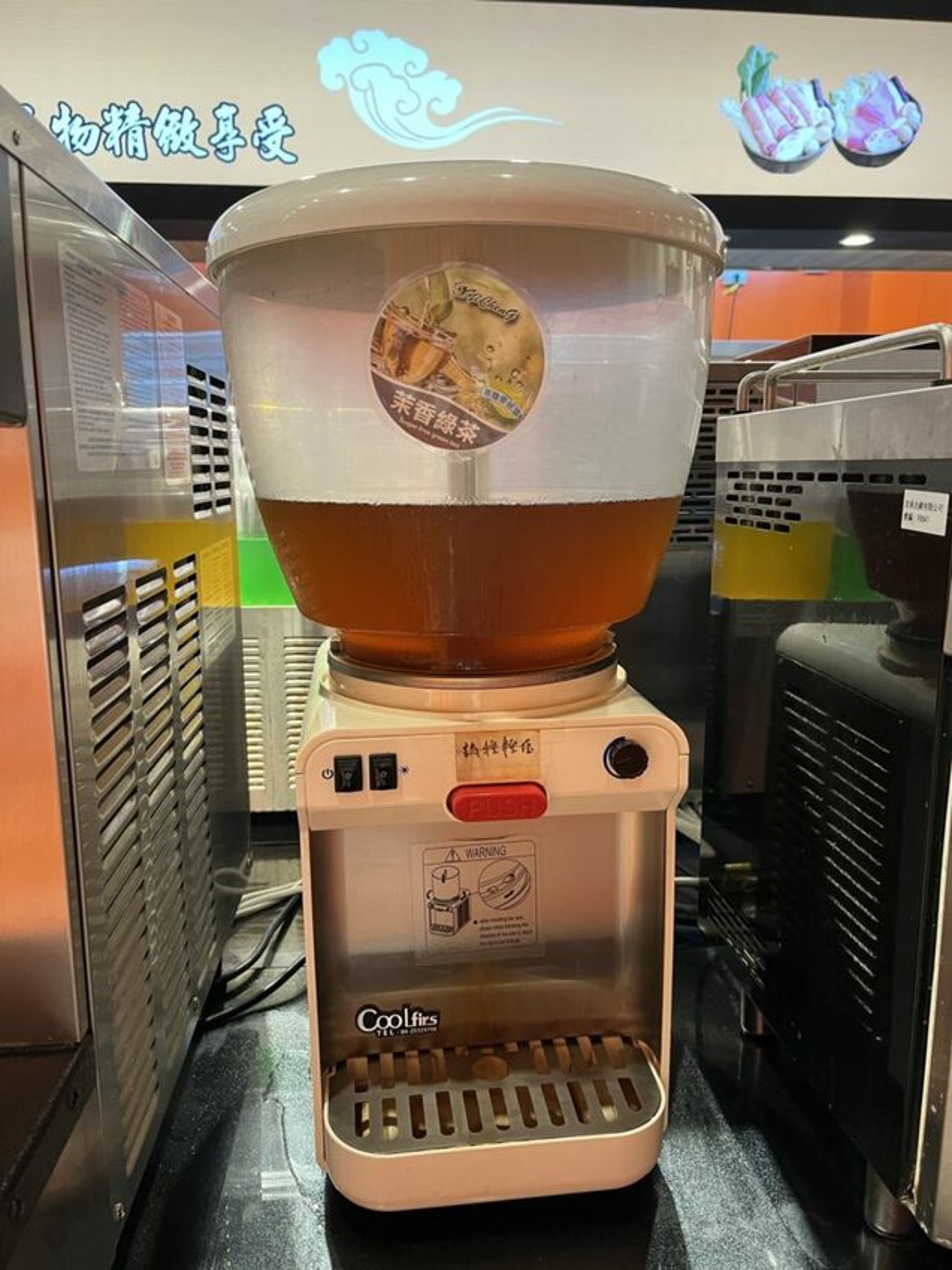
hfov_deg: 53.0
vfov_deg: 67.3
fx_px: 954
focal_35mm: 26
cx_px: 476
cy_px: 635
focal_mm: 5.1
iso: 200
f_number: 1.6
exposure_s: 1/60
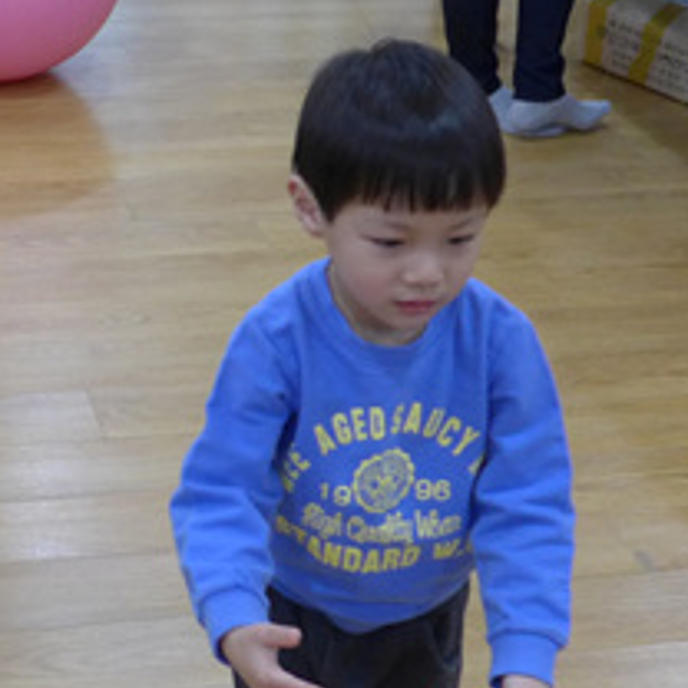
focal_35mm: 95
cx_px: 20
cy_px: 195
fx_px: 2136
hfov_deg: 17.9
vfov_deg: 18.2
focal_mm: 6.9
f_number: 1.6
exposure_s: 1/250
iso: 400
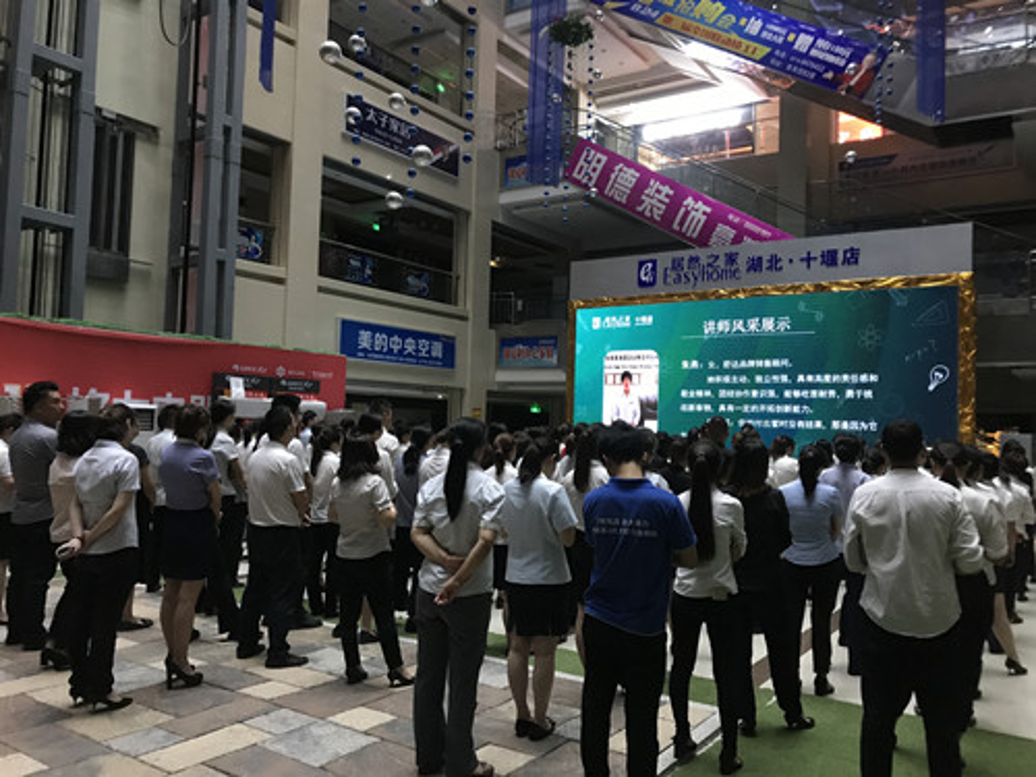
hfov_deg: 63.4
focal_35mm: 28
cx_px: 518
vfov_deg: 49.7
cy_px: 388
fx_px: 838
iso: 100
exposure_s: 1/14
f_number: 1.8
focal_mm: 3.99
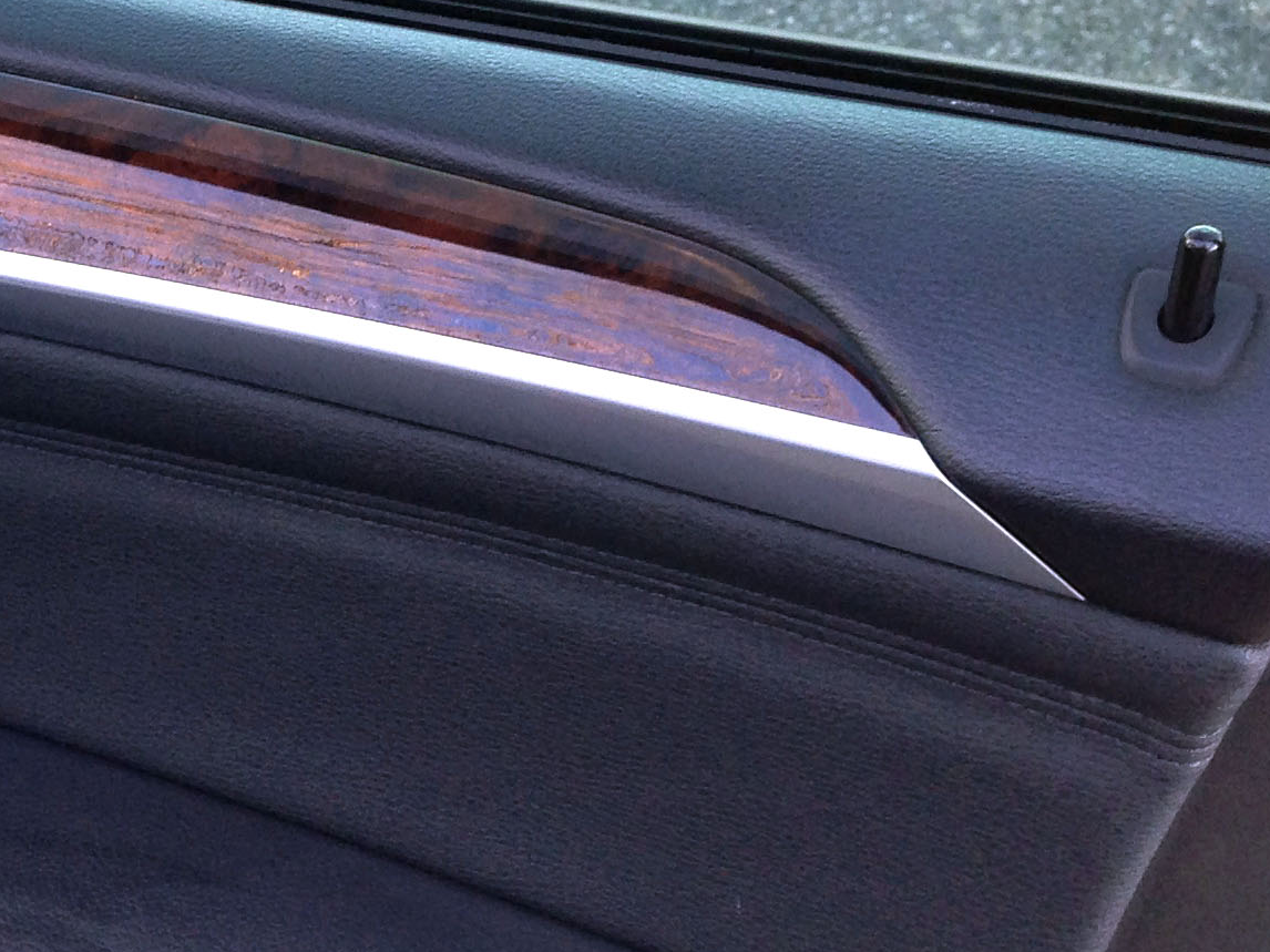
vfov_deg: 15.7
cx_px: -276
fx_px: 3448
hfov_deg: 19.6
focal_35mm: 94
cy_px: 388
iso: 64
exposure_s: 1/40
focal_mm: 4.12
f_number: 2.4
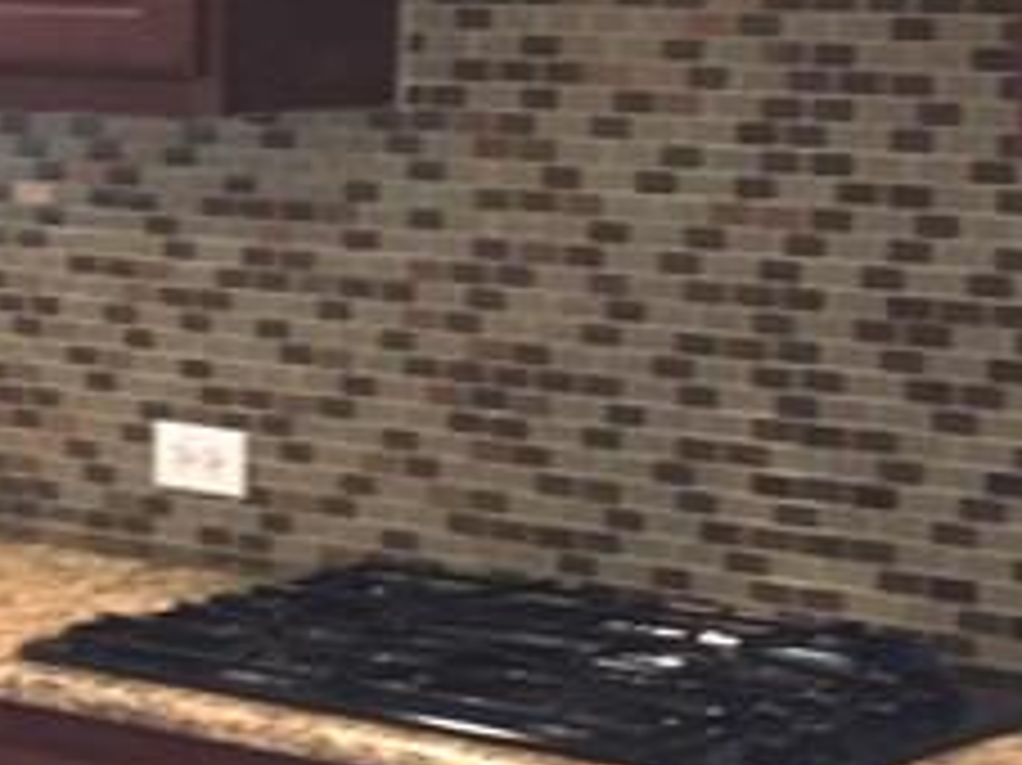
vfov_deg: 11.2
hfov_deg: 14.4
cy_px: 40
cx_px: -338
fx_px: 3866
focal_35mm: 131
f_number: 2.2
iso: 50
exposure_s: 1/24
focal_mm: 4.15
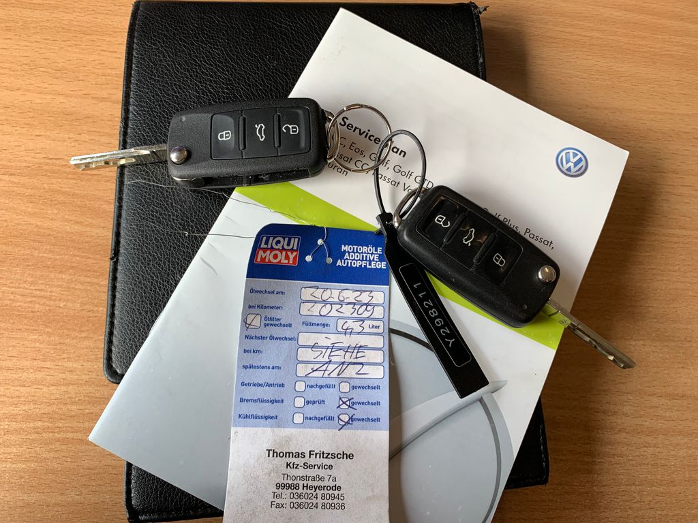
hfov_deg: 67.3
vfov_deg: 53.1
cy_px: 262
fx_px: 524
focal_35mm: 26
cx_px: 349
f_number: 1.8
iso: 40
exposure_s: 1/100
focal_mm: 4.25
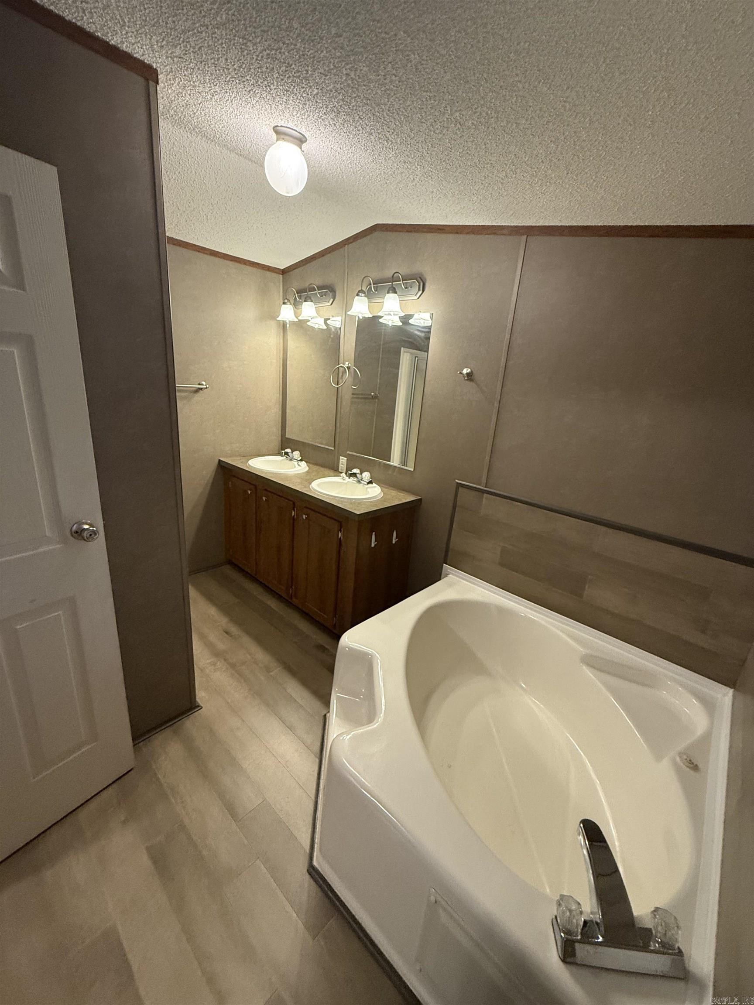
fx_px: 407
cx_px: 377
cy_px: 502
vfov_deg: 102.1
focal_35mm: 14
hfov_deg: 85.7
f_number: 2.2
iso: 400
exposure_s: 1/60
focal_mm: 2.22
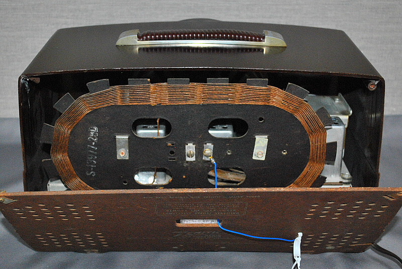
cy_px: 134
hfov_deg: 43.6
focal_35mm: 45
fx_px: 503
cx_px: 201
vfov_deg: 29.9
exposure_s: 1/60
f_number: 4.8
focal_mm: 30
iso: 800
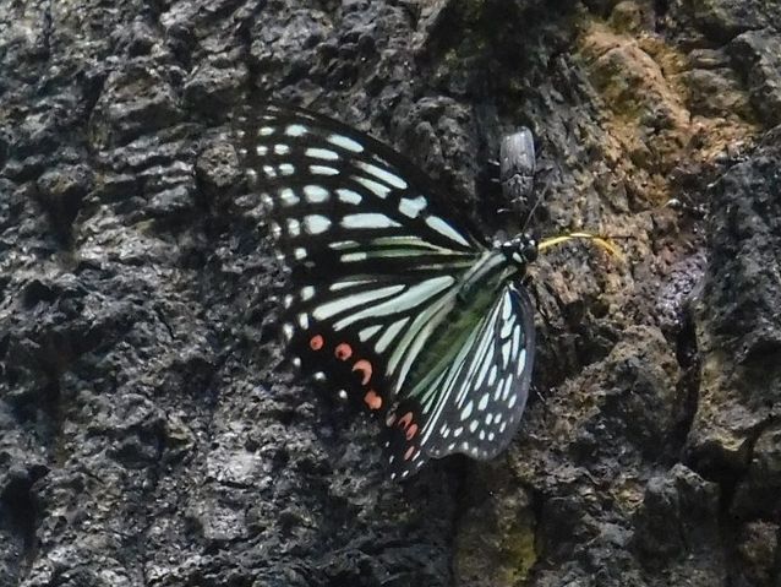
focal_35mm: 724
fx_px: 16341
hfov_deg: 2.7
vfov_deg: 2.1
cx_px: 410
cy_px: 328
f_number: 6
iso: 800
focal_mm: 102.5
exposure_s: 1/125
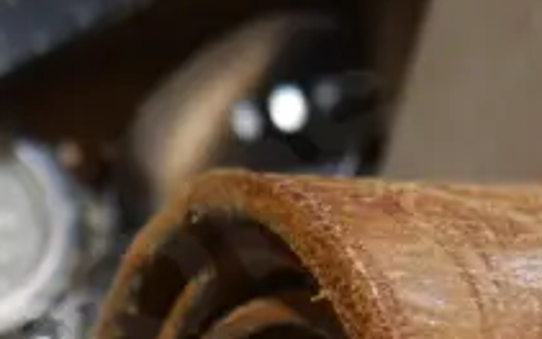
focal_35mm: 144
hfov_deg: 14.0
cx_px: -152
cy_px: 512
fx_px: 2128
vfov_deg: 8.9
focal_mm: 14
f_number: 3.5
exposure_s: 1/60
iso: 200
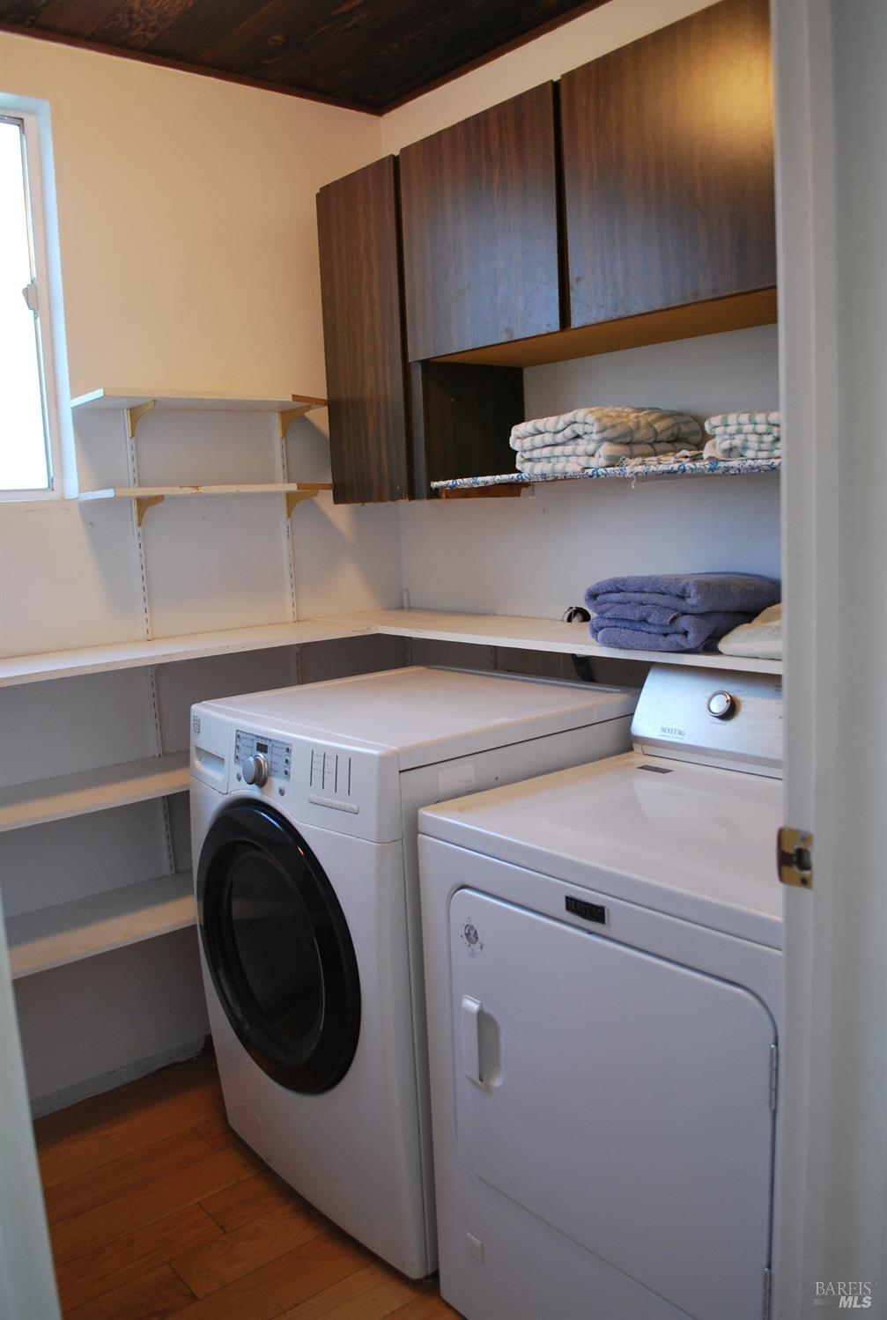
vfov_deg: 67.3
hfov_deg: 48.2
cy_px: 660
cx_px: 444
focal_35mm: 27
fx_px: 993
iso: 400
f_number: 3.5
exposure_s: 1/30
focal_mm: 18
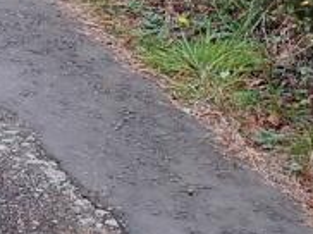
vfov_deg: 9.7
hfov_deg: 12.5
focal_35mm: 141
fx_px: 1273
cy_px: -241
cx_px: -284
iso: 100
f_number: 1.8
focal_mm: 4.6
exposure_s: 1/50
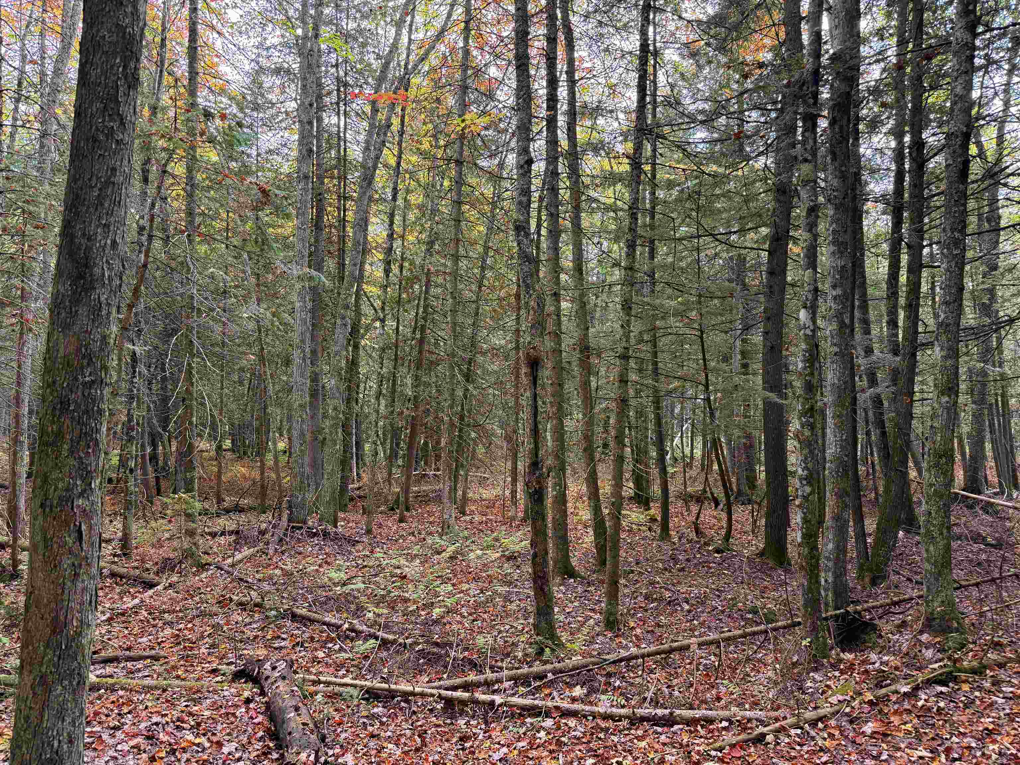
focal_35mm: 24
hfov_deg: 71.6
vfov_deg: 56.8
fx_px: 707
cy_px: 382
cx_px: 510
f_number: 1.78
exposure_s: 1/220
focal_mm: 6.76
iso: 200
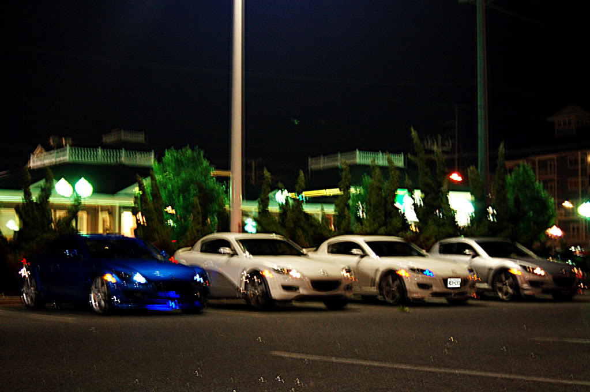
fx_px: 1081
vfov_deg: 20.6
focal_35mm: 66
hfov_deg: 30.5
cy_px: 196
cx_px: 295
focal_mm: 44
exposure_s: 1
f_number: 4
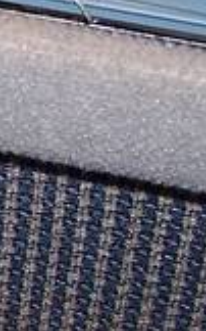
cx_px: -304
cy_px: 86
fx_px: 1809
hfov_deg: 6.2
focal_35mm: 201
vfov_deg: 10.4
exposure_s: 1/60
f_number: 2.8
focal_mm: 6.3
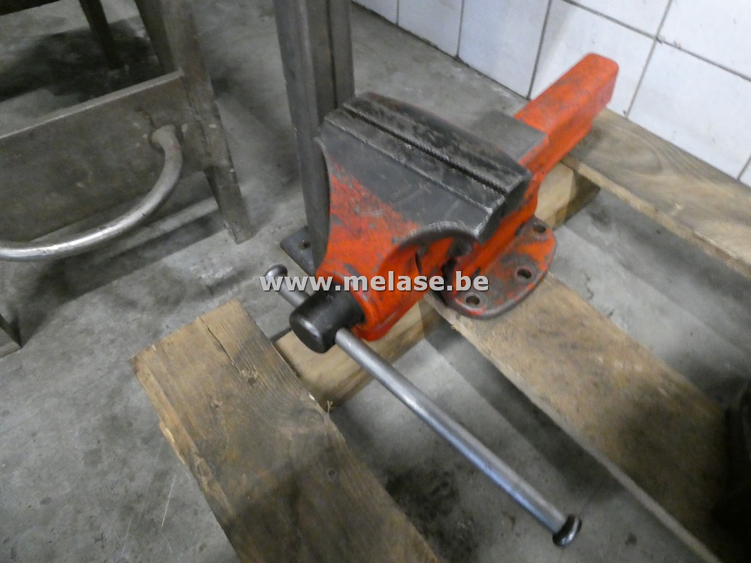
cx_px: 376
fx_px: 521
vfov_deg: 56.8
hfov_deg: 71.6
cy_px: 282
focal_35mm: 24
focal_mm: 4.3
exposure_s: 1/25
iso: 1600
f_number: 3.3
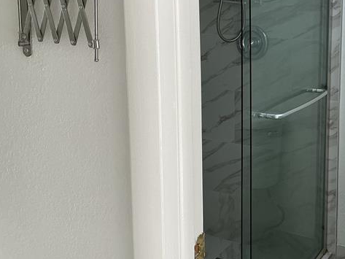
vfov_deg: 29.3
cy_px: 71
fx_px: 488
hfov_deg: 37.2
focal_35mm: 49
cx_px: 288
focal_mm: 3
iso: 40
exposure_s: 1/60
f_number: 1.8
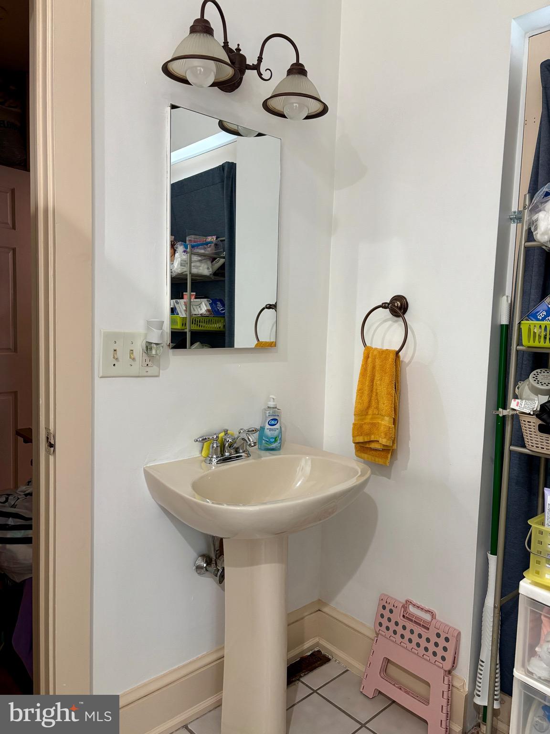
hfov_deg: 53.1
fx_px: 551
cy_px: 367
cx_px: 275
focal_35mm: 26
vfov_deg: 67.3
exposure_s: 1/60
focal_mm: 5.96
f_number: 1.6
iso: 250
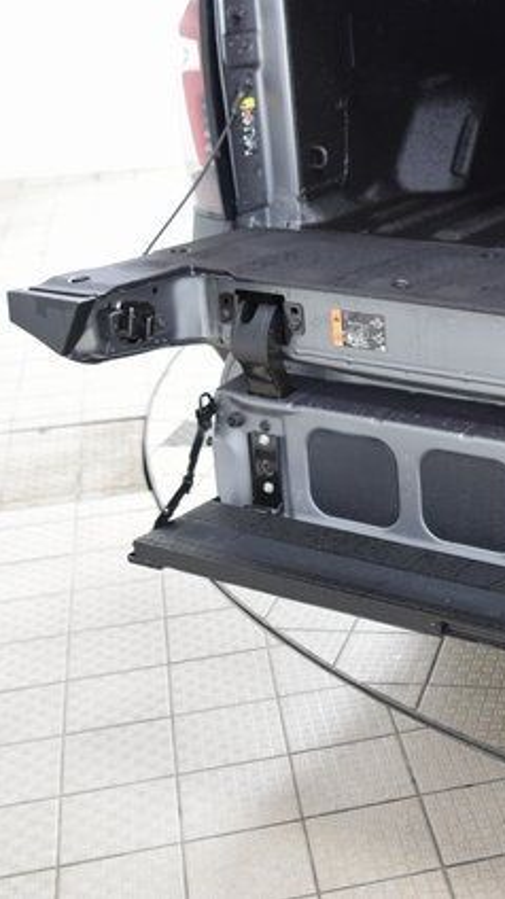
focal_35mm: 57
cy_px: 448
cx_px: 592
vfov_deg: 36.6
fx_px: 1359
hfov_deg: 19.9
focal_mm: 24
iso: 1600
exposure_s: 1/50
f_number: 2.8
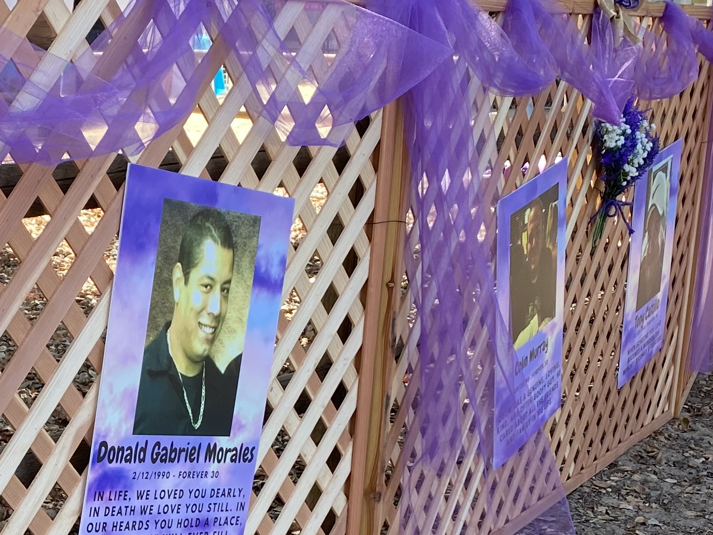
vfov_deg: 18.2
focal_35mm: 79
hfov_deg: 23.6
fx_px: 1627
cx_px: -17
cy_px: 545
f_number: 1.8
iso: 32
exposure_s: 1/173
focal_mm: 4.25
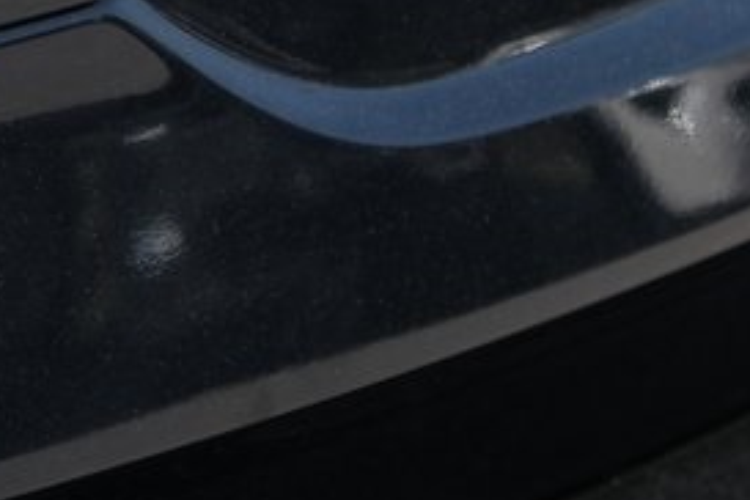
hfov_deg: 6.6
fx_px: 6479
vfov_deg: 4.4
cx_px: -82
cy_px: -125
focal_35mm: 311
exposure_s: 1/400
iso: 160
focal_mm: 55
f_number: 5
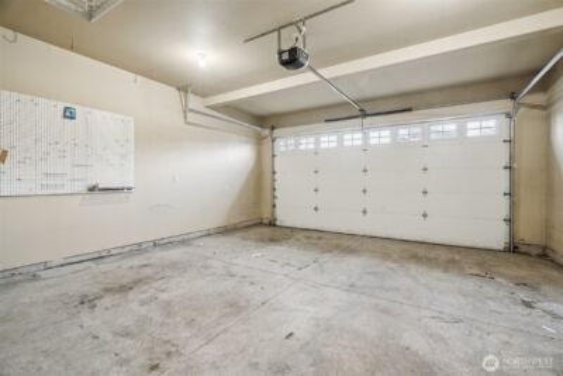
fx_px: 250
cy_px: 188
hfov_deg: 96.7
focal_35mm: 16
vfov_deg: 73.8
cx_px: 282
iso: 400
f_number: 8
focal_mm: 16
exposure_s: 1/1.67
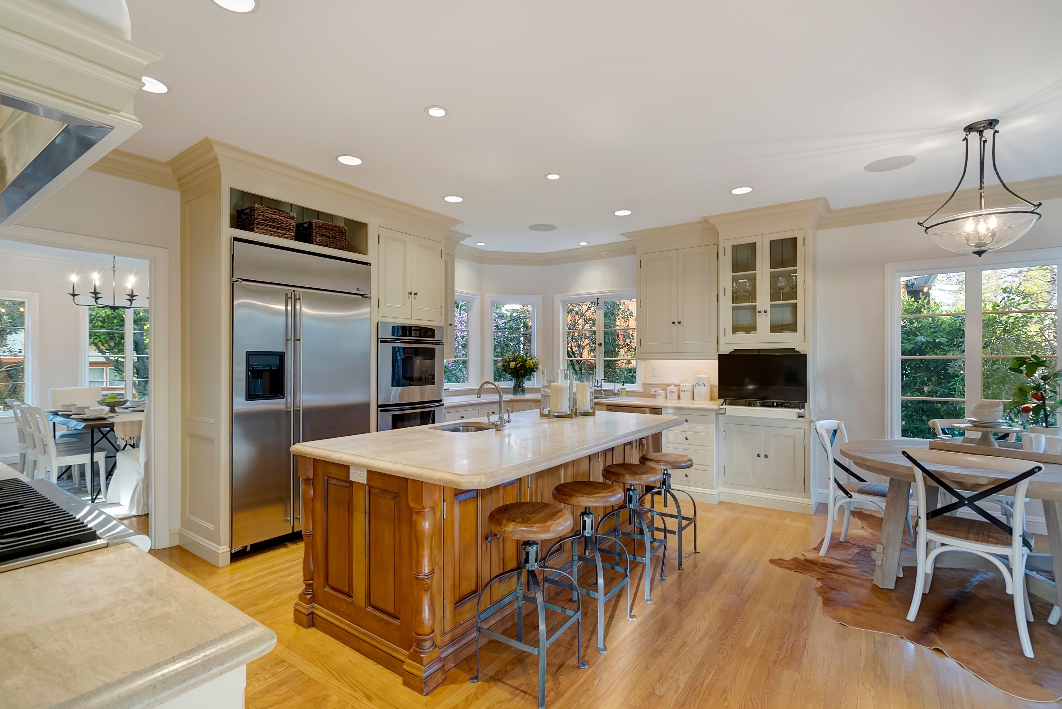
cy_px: 354
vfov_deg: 73.8
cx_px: 531
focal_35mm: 16
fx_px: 472
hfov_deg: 96.7
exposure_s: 1/40
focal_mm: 16
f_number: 8
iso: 800
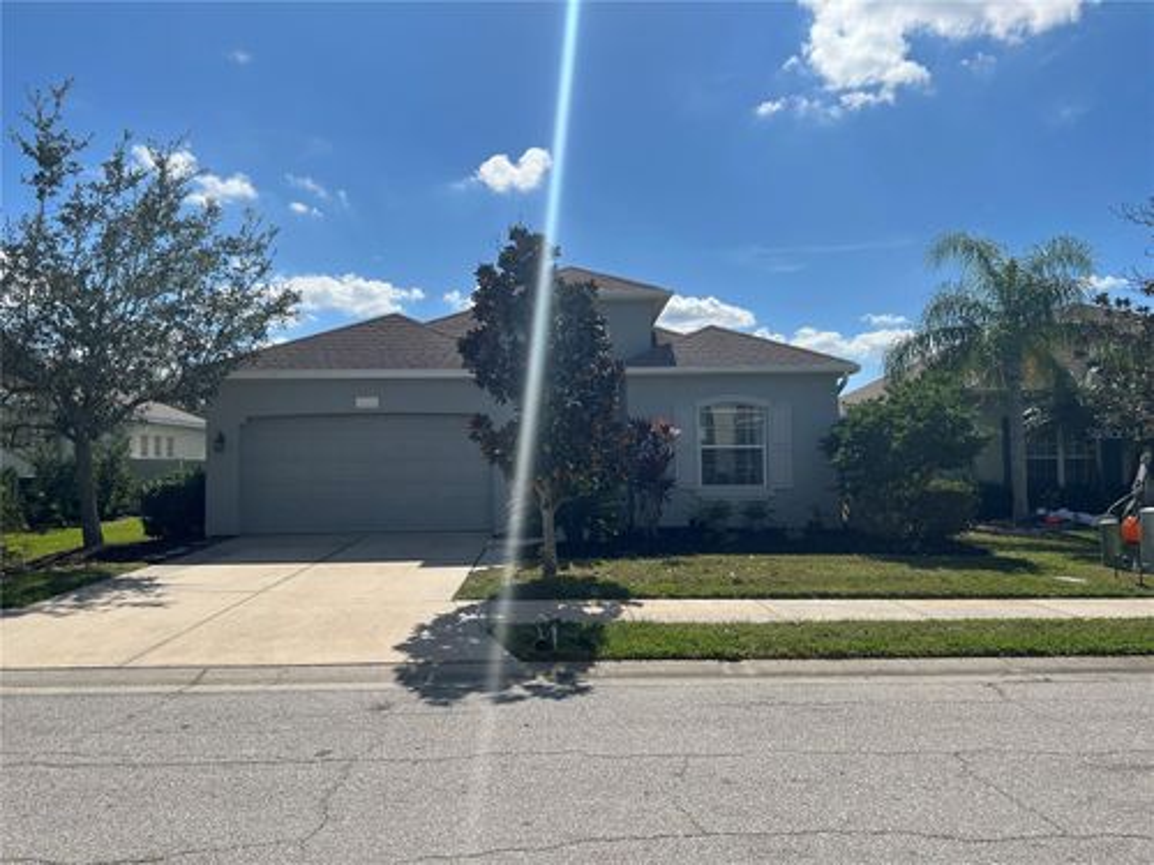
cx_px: 577
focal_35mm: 26
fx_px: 867
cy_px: 432
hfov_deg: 67.3
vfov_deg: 53.1
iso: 50
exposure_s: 1/8000
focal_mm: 5.7
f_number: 1.5
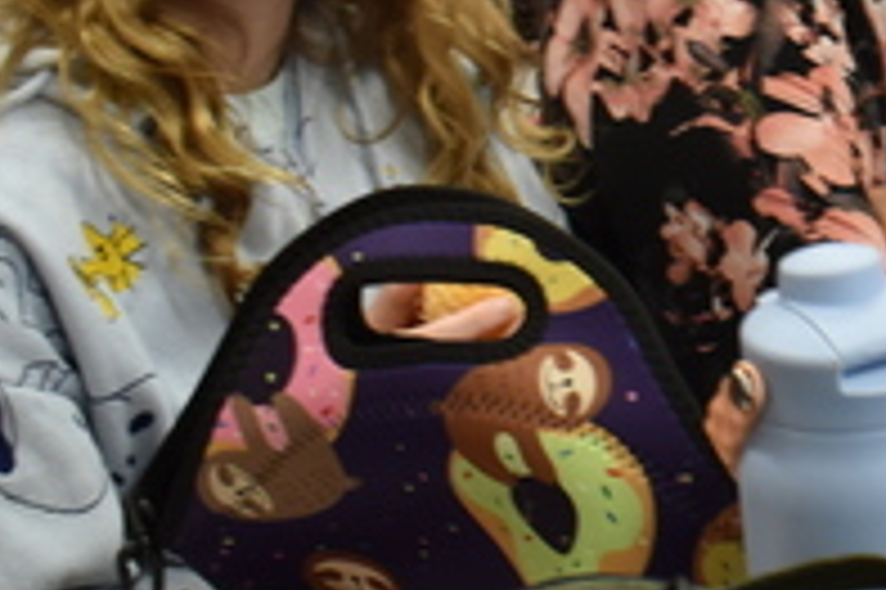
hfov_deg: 14.6
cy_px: 68
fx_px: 3148
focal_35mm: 128
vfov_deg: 10.6
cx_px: 1426
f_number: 7.1
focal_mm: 21
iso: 450
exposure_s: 1/30
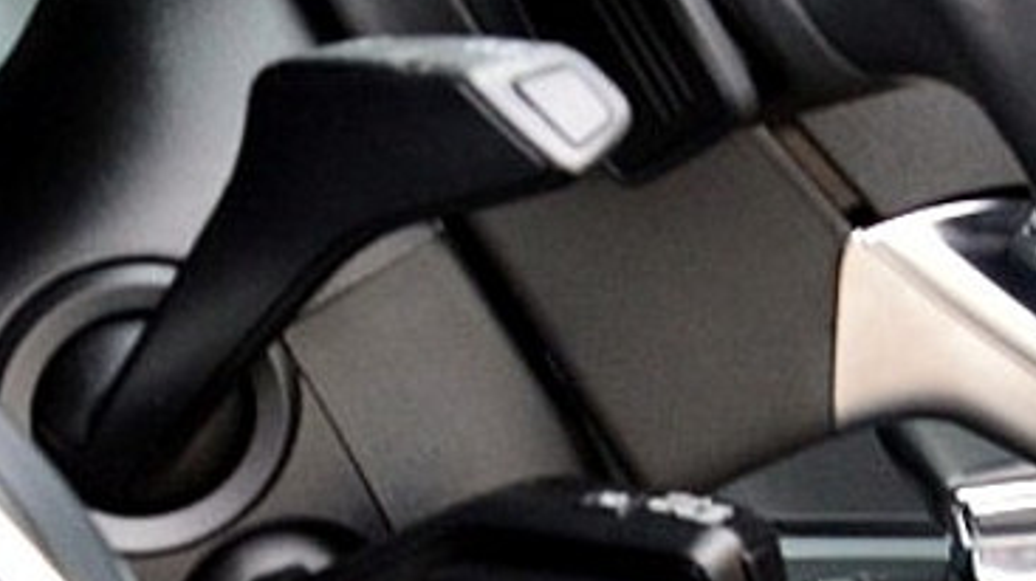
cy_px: -226
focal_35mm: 148
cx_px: 1953
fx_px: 4064
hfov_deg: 13.0
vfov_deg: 8.1
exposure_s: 1/60
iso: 720
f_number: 8
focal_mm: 18
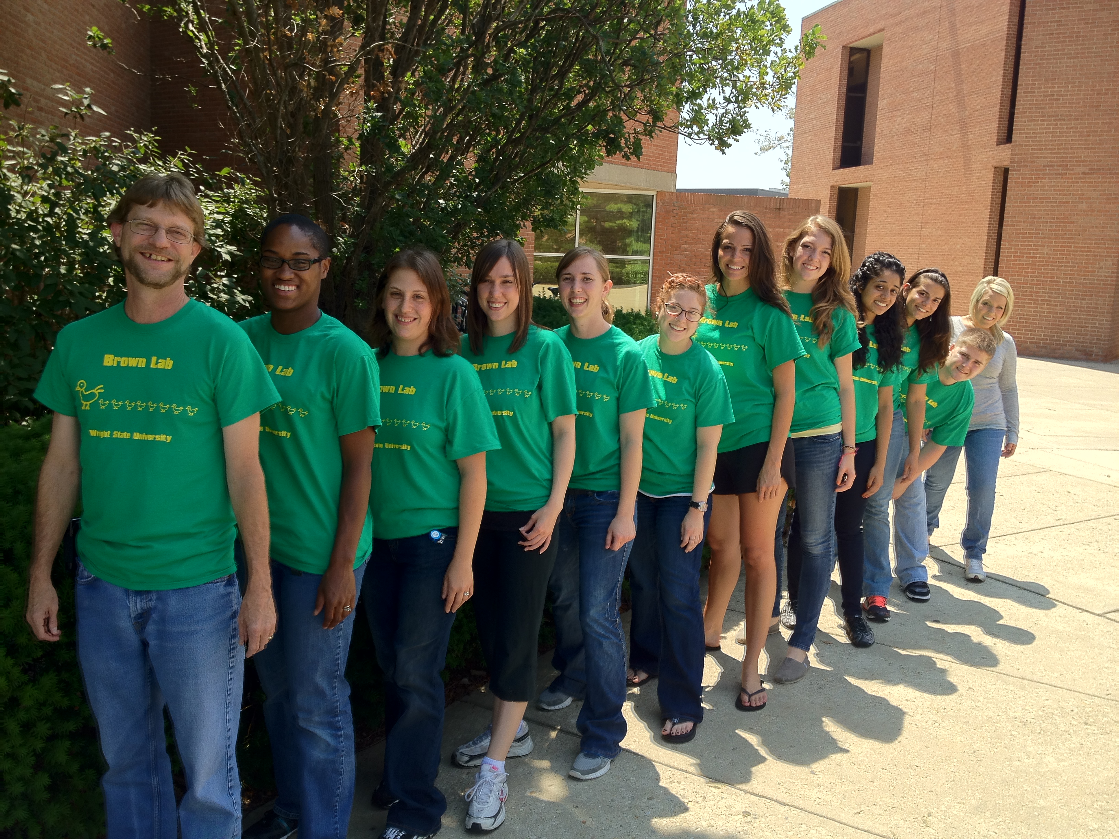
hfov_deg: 52.6
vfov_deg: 40.7
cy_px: 420
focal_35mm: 35
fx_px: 1131
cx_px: 560
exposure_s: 1/472
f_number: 2.4
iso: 64
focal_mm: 4.28
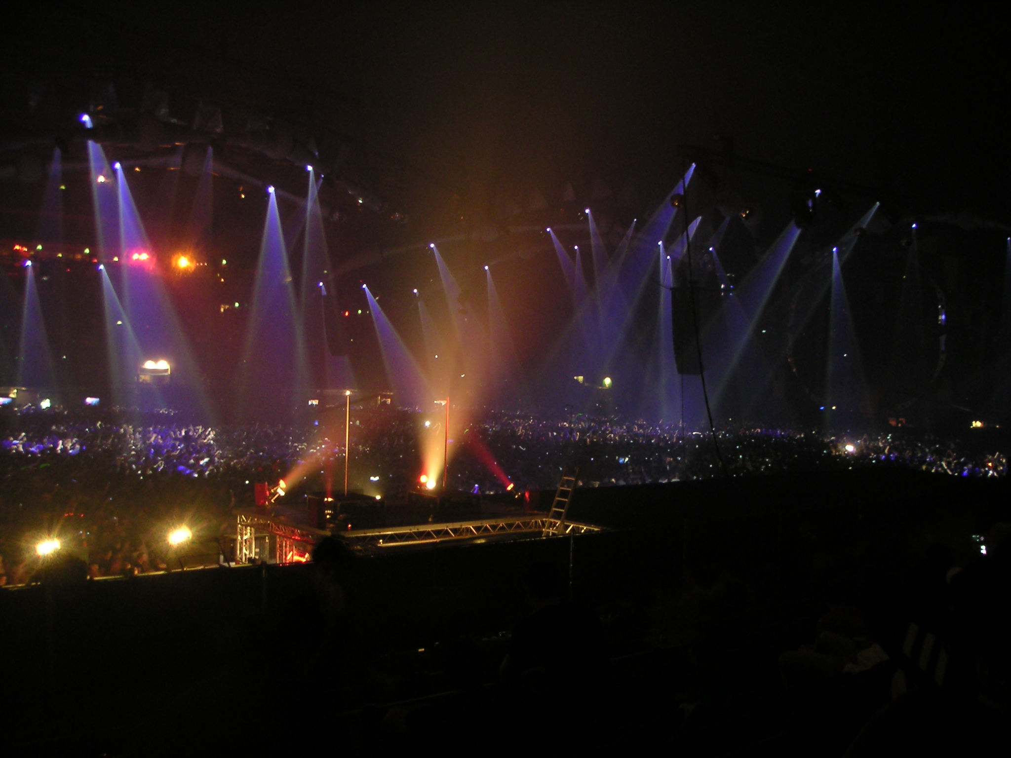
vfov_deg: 37.7
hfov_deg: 49.0
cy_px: 379
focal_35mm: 38
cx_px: 506
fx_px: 1110
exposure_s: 1
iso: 100
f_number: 2.8
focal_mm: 6
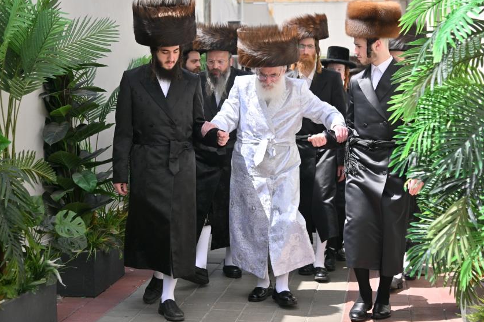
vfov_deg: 19.2
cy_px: 145
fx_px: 954
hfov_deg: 28.4
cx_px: 257
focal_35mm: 71
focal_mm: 58
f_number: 4
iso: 200
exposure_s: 1/2000
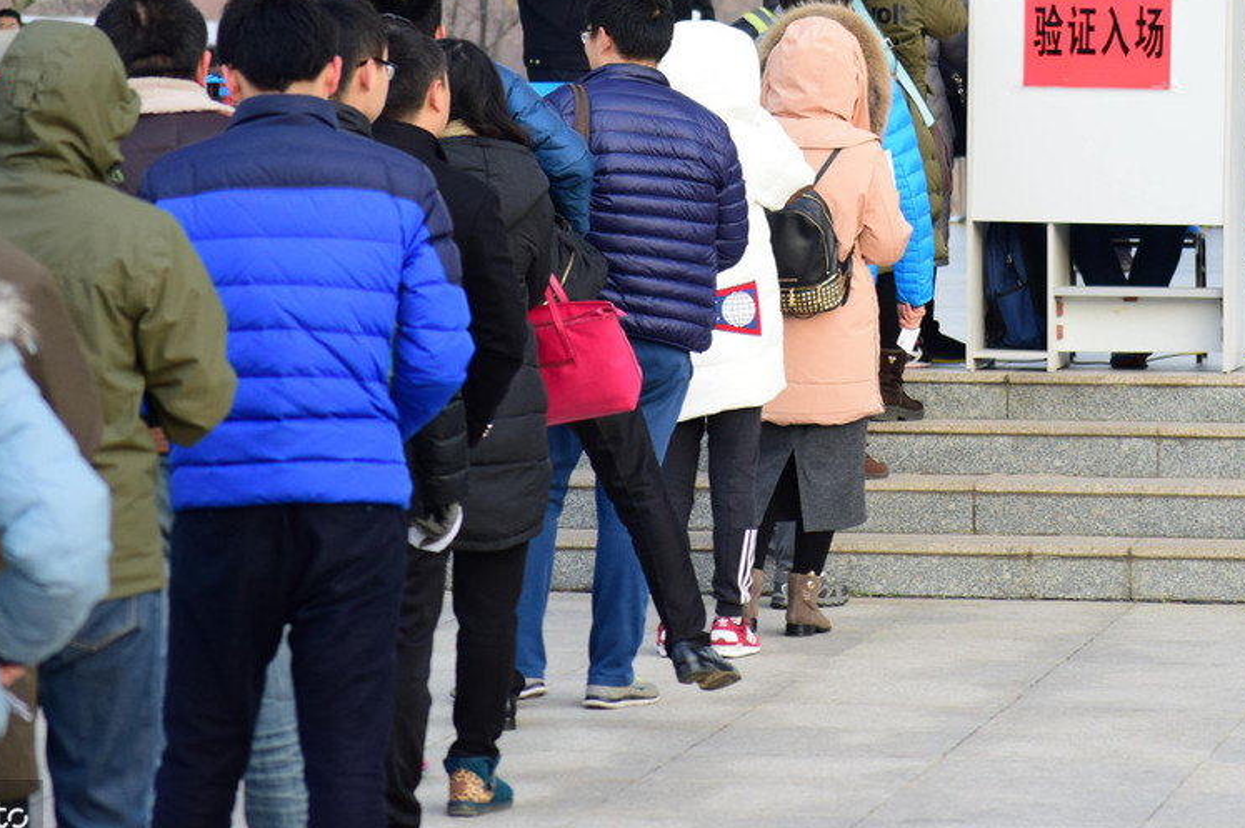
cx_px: 855
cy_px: 187
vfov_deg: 6.7
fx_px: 7078
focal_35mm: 205
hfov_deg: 10.0
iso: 800
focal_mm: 85
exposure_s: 1/320
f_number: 5
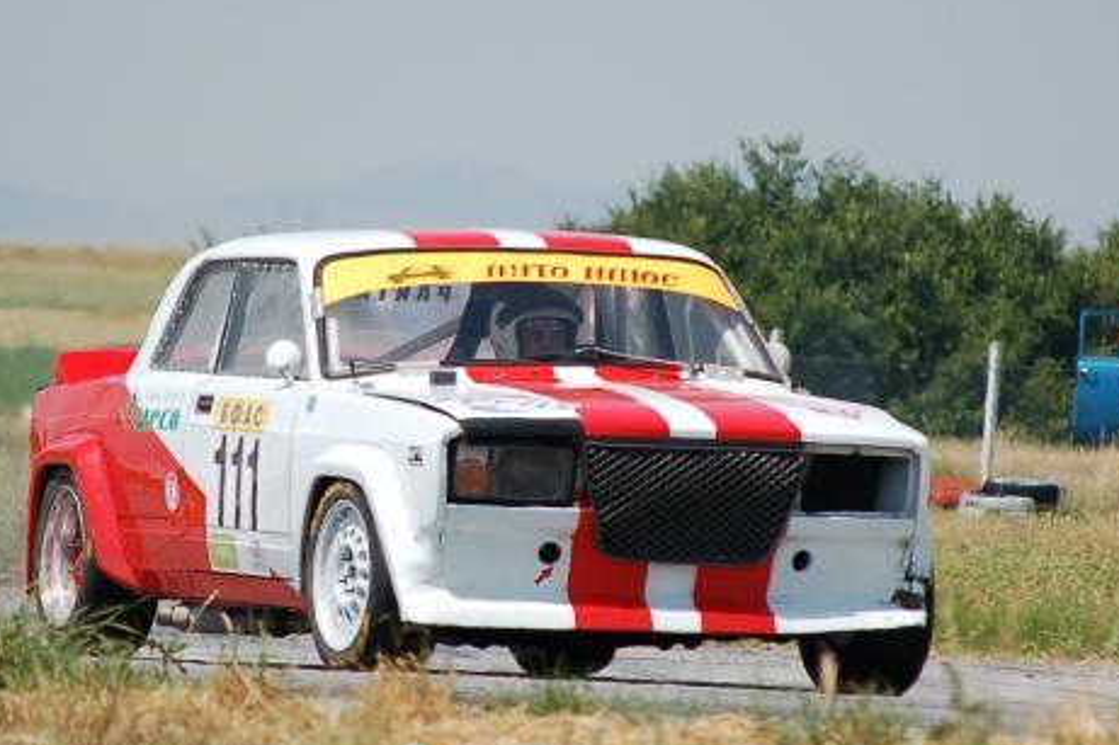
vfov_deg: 2.1
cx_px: 495
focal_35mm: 666
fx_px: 20693
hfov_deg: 3.1
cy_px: 288
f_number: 5.6
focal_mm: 200
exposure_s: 1/1000
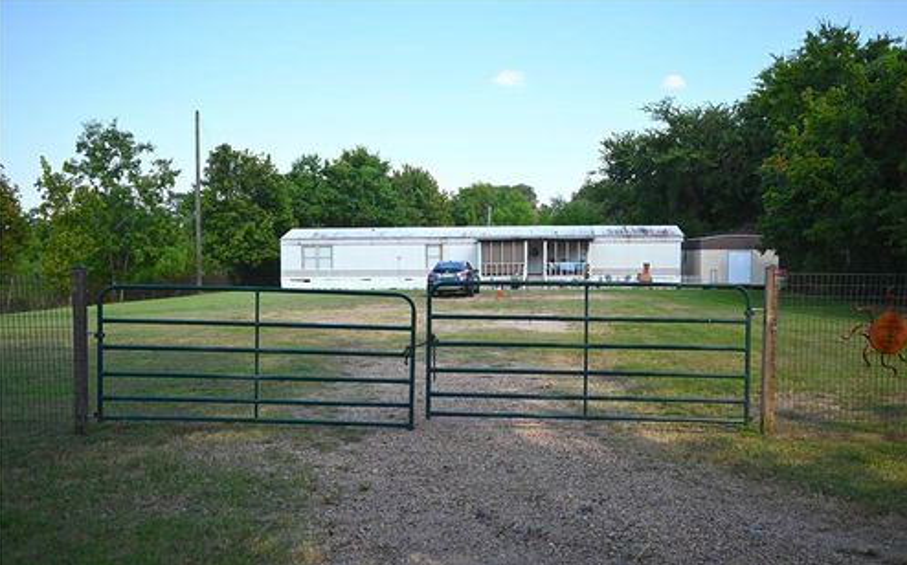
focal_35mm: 32
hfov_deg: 59.7
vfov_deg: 39.3
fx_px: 790
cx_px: 457
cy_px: 302
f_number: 7.1
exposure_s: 1/200
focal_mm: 31
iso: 125
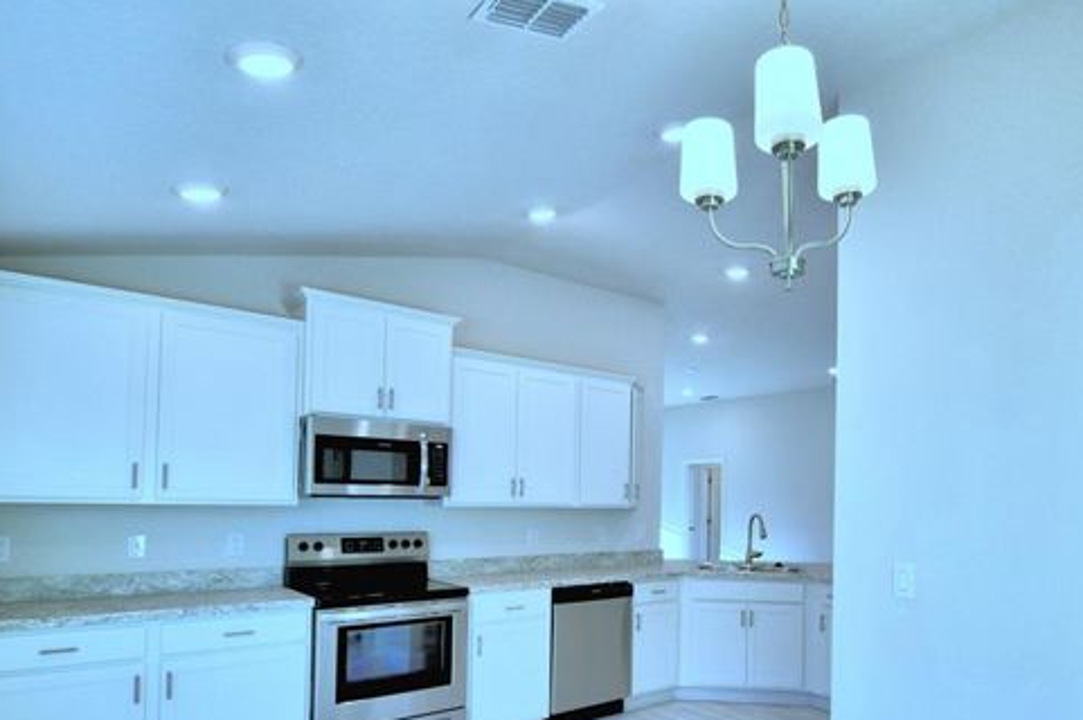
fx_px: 661
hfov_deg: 76.7
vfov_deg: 55.8
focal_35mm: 22
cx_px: 701
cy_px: 489
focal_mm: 10
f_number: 4.5
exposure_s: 1/125
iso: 220
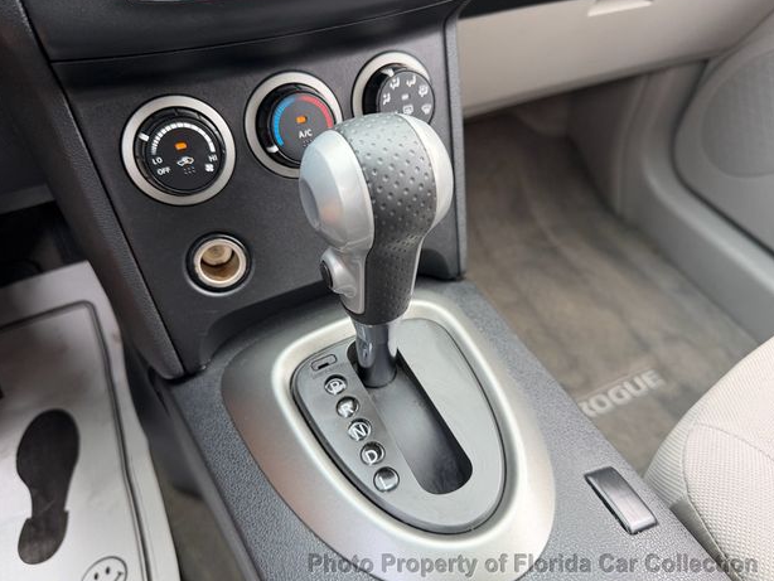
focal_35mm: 25
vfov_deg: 54.9
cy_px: 289
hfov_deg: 69.4
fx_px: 559
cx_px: 396
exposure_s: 1/186
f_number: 1.78
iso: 125
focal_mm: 6.76
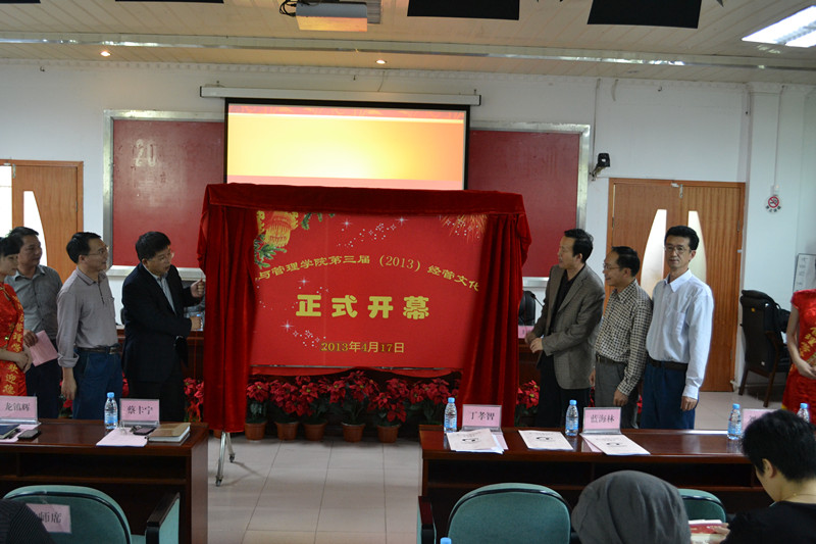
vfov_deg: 36.9
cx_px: 408
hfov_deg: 53.1
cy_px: 272
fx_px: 816
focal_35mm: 36
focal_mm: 24
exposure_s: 1/15
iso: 1100
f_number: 4
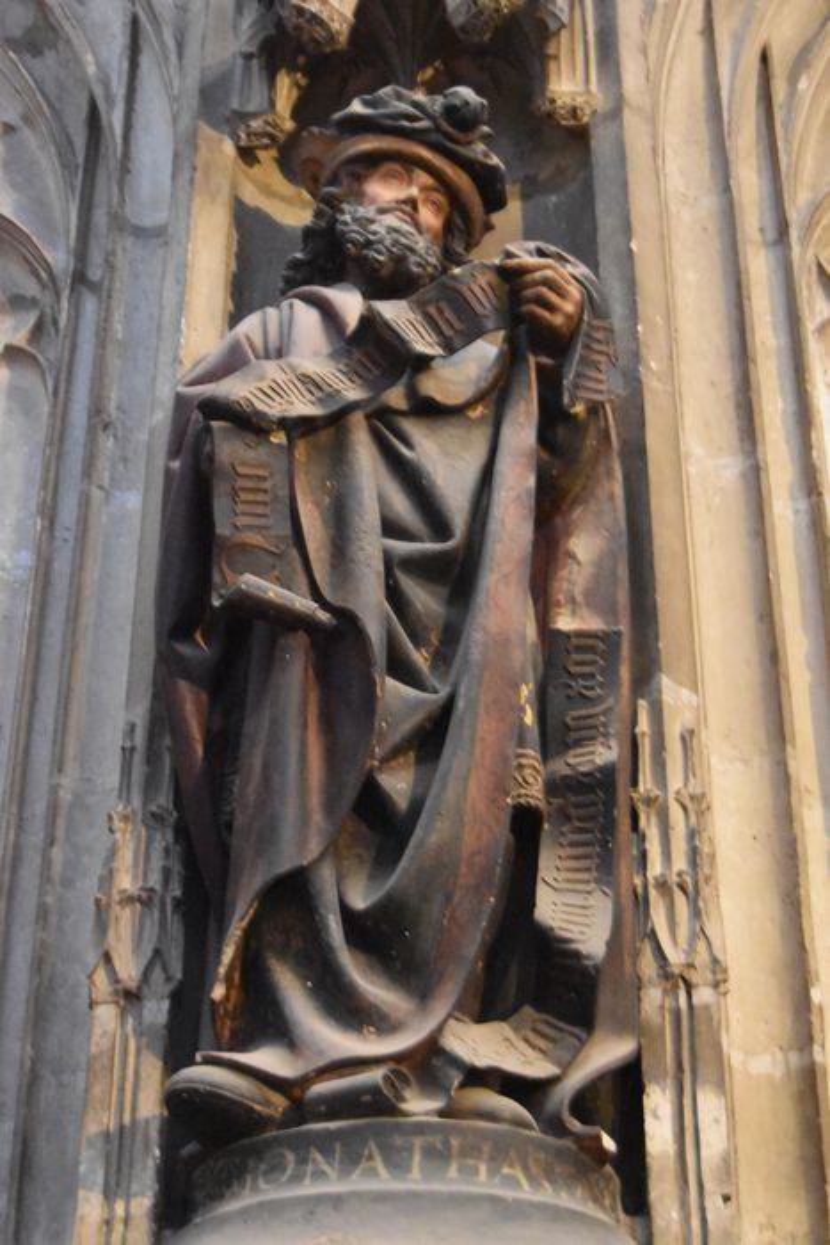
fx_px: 2178
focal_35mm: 63
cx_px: 415
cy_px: 622
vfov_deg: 31.9
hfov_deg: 21.6
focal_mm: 42
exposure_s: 1/10
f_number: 5
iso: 12800
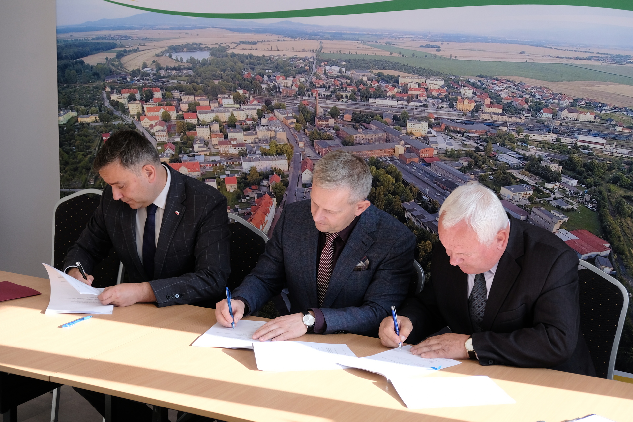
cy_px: 211
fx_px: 1178
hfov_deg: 30.1
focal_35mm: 67
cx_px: 316
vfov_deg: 20.3
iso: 640
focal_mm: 44.4
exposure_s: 1/320
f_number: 4
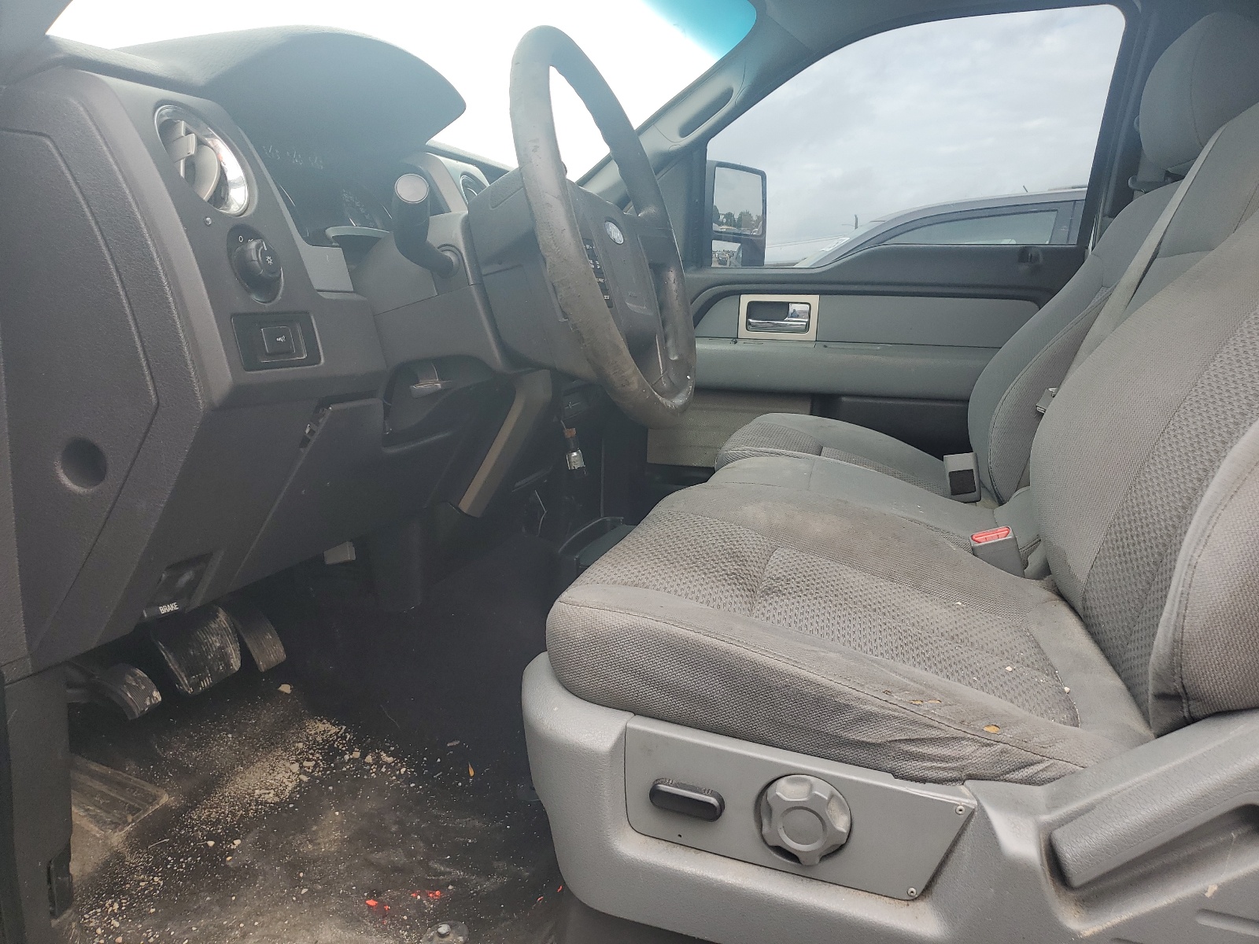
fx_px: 946
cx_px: 630
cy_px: 472
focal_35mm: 26
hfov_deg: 67.3
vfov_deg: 53.1
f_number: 1.5
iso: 50
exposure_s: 1/278
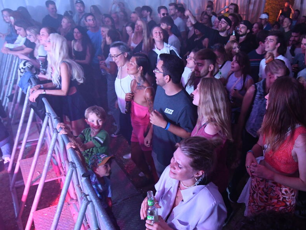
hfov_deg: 56.2
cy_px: 132
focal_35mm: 31
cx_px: 220
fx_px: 274
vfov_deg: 45.3
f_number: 3.2
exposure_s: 1/40
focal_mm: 14
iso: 2500
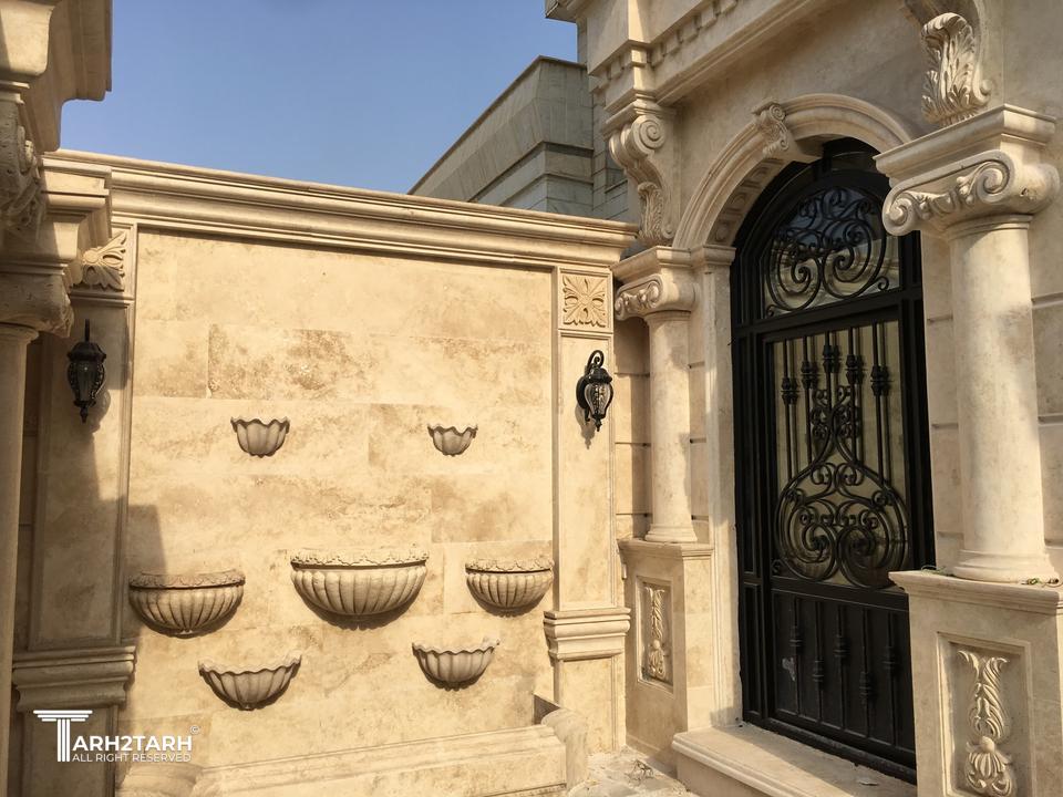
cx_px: 532
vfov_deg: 48.2
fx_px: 891
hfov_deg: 61.7
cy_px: 398
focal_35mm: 29
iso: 25
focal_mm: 4.15
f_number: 2.2
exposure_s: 1/1479
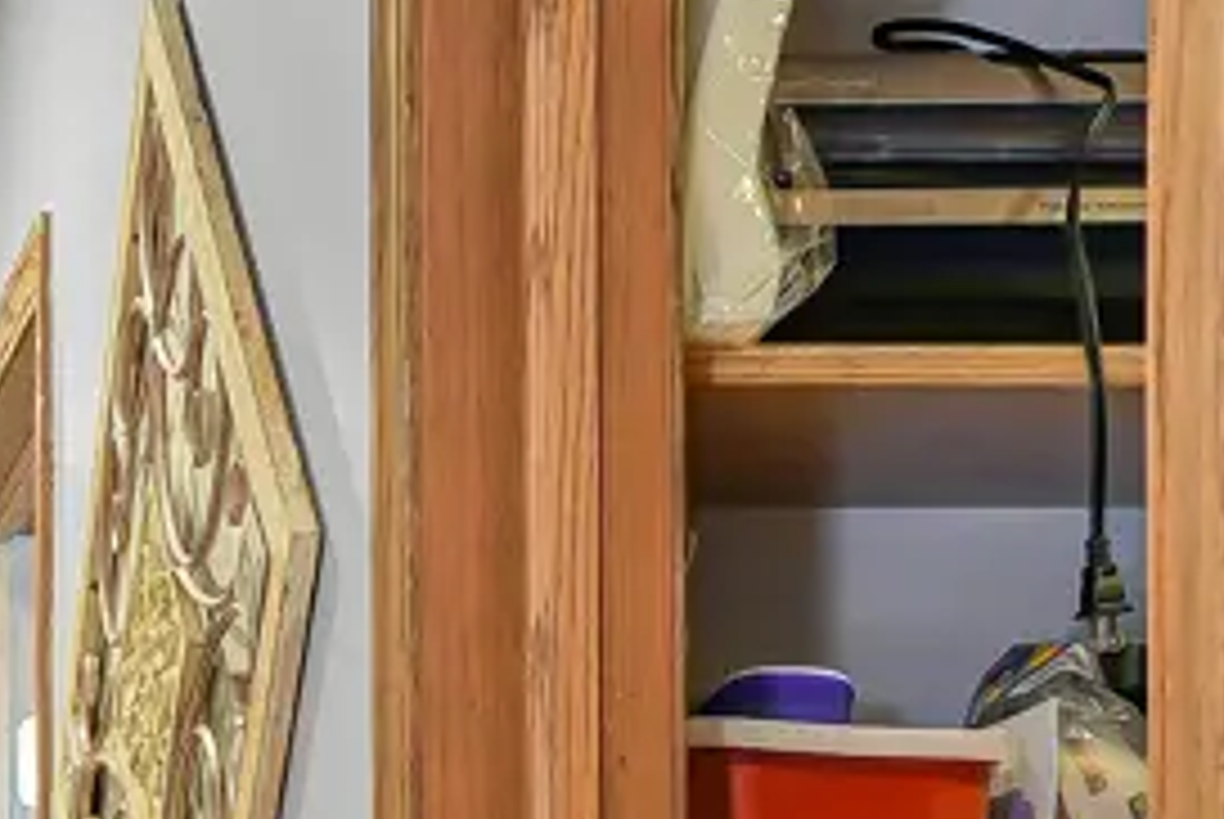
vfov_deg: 10.7
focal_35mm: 119
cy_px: 1530
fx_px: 4050
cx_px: -608
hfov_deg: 15.8
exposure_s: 2
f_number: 8
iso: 100
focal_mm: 18
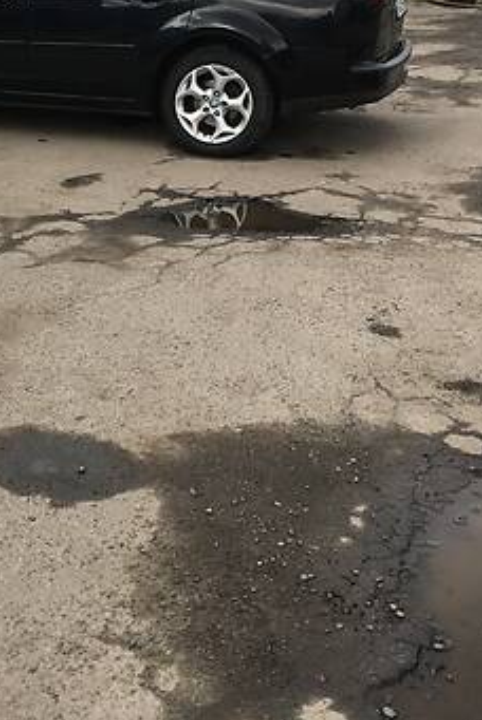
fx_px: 1062
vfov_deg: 37.0
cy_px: 222
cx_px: 91
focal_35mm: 53
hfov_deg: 25.1
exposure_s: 1/657
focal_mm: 4.2
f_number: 2.2
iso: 25
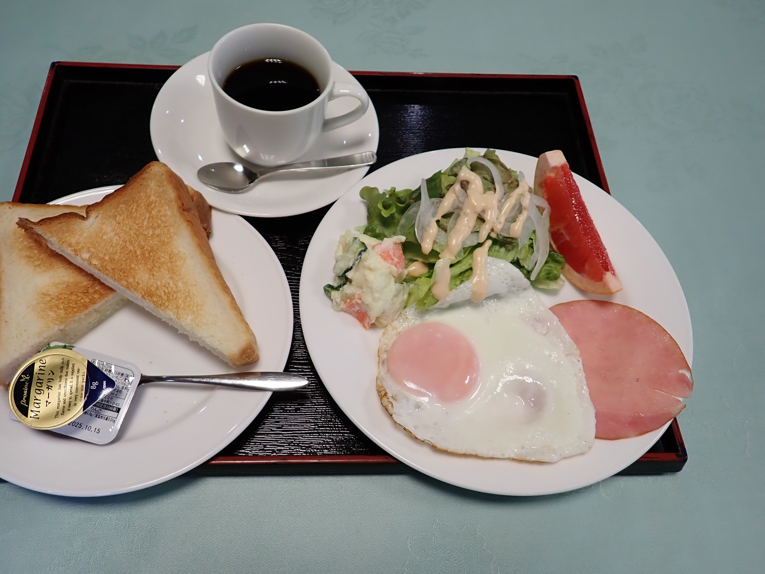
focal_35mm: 28
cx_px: 348
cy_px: 292
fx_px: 619
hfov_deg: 63.3
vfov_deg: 49.8
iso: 125
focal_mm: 4.5
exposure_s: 1/125
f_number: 2
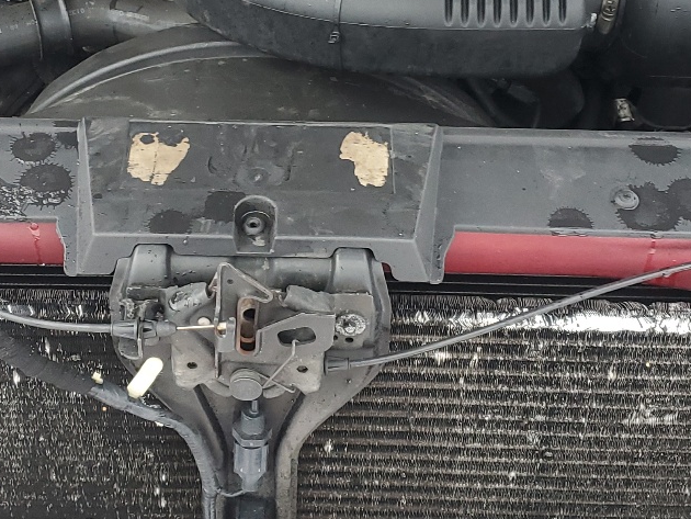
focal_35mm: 66
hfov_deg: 29.3
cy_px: 142
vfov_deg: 22.1
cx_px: 302
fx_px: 1318
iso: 79
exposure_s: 1/120
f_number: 1.5
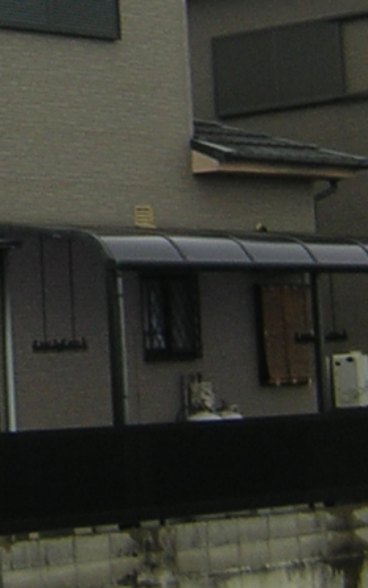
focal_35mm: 137
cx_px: -162
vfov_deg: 14.8
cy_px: -90
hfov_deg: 9.3
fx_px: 2197
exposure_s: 1/182
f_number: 2.6
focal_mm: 4.7
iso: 100
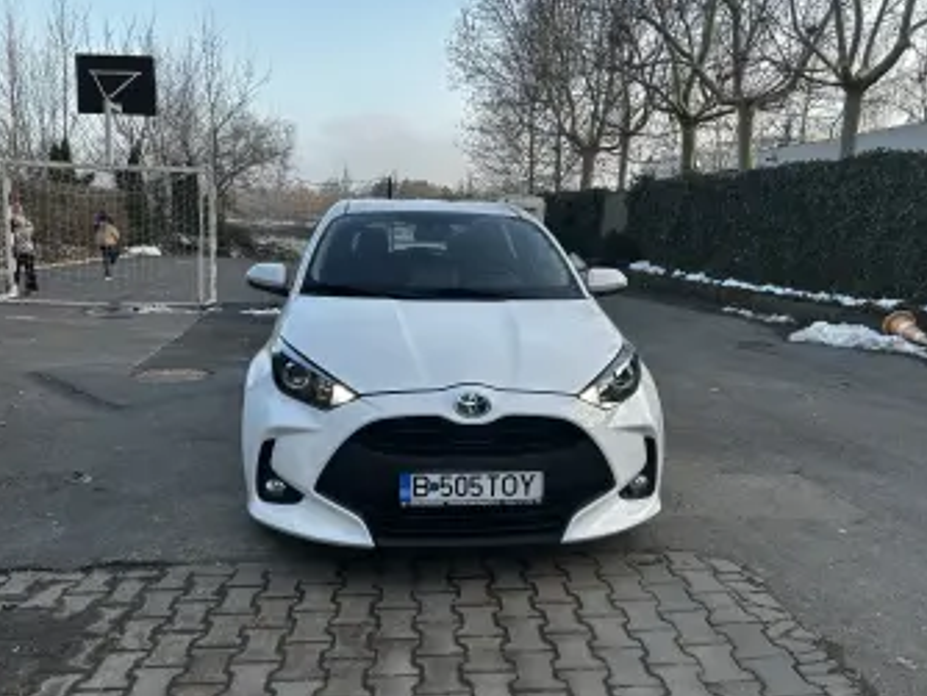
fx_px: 750
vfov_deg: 49.8
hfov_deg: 63.4
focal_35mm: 28
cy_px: 366
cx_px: 439
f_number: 1.5
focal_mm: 5.7
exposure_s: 1/597
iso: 50
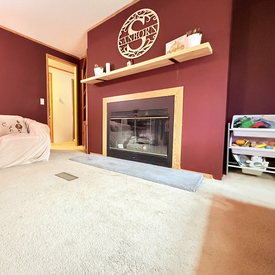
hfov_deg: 81.8
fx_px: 153
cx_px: 98
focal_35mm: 17
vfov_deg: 84.0
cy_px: 134
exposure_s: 1/60
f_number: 2.2
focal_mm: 2.22
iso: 1000
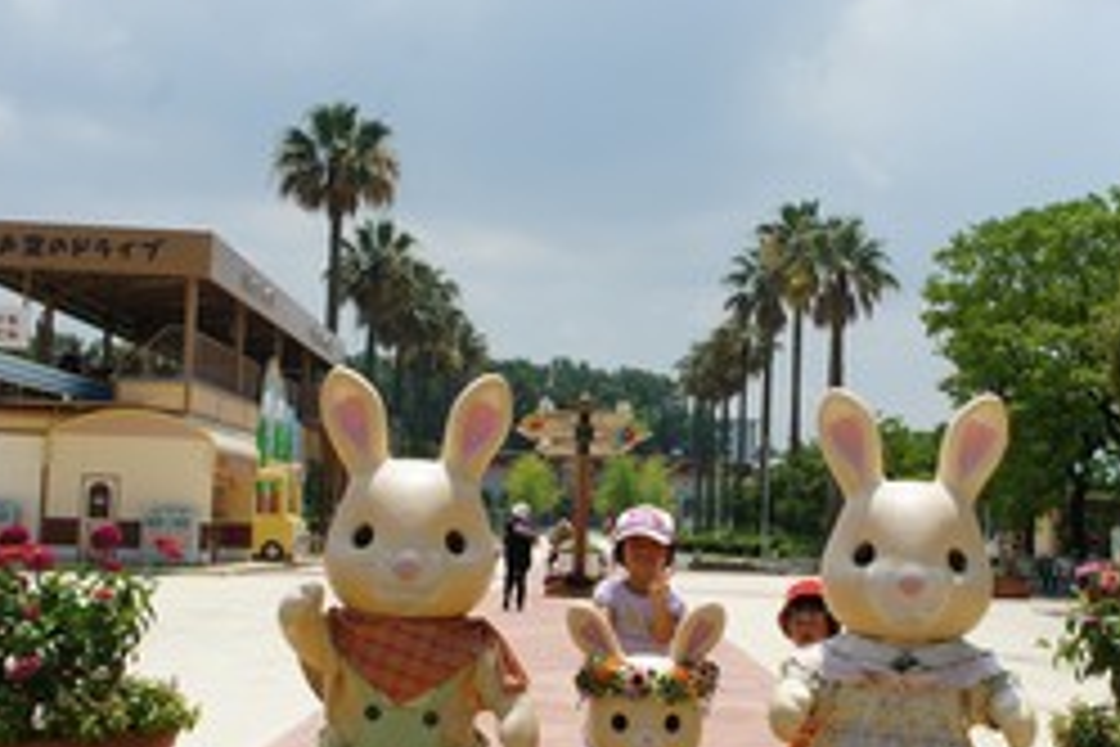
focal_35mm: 53
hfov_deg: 37.4
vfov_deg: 25.5
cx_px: 652
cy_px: 378
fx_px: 1649
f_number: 11
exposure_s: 1/320
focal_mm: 22
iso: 200
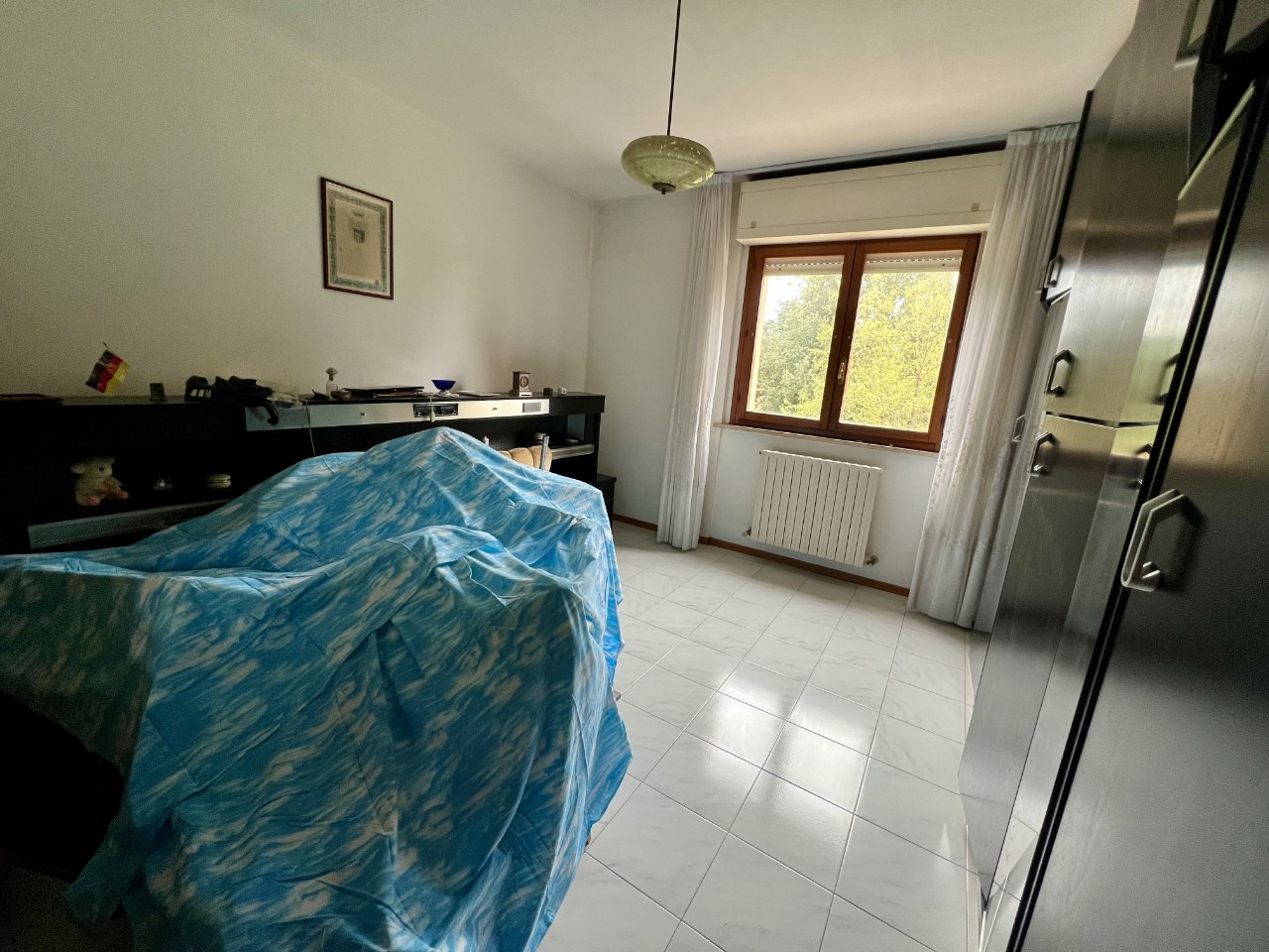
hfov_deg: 106.2
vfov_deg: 89.9
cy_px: 476
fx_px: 477
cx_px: 634
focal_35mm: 13
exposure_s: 1/50
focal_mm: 1.57
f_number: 1.8
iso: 125
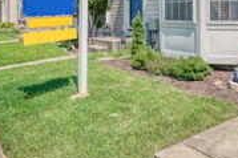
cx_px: 152
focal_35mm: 43
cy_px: 7
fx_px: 284
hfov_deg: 45.0
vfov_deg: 29.4
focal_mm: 16
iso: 640
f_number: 7.1
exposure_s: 1/8000
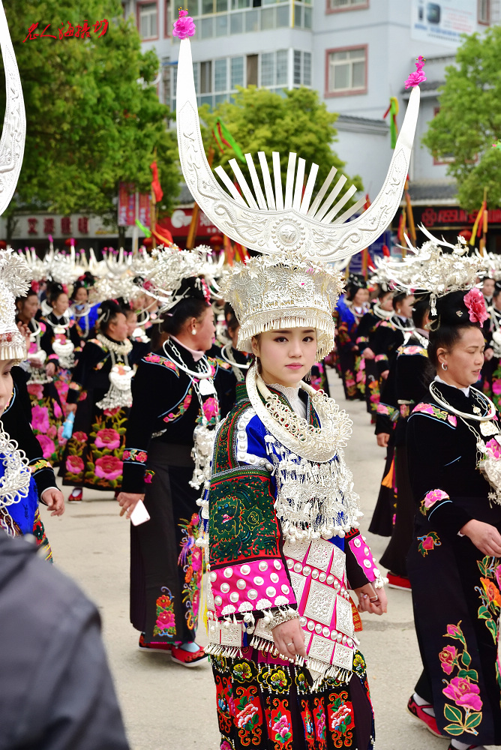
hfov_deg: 19.5
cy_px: 375
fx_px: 1459
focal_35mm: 70
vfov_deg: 28.8
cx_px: 250
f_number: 8
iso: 1250
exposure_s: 1/320
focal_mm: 70
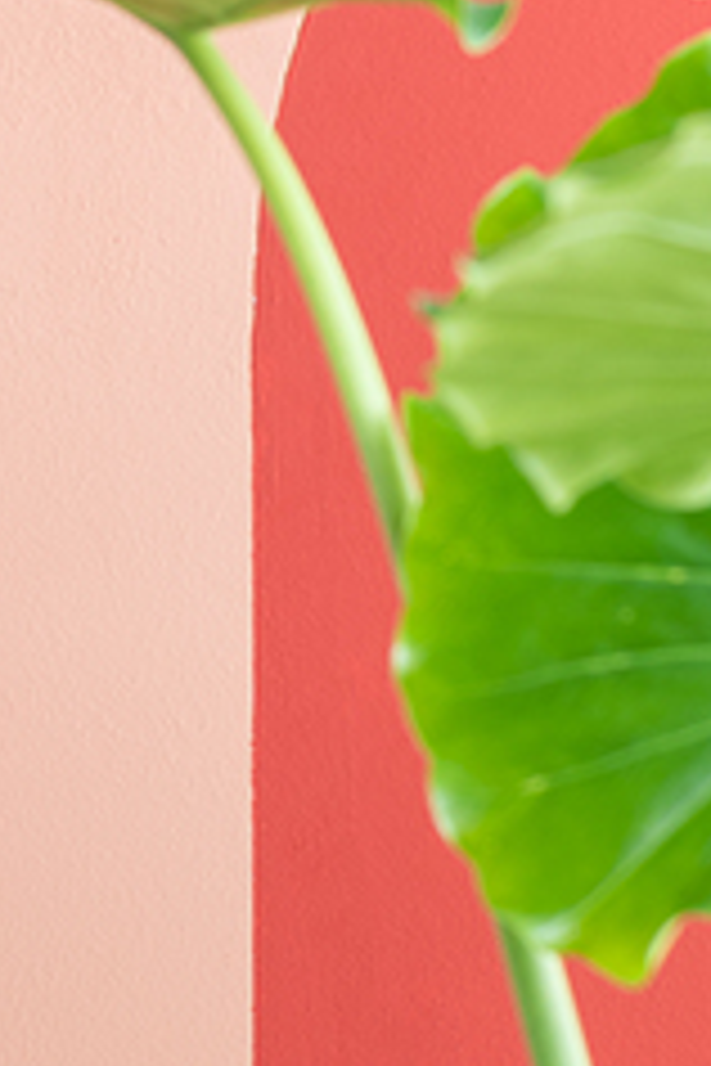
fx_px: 15730
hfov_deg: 2.6
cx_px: -520
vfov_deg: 3.9
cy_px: -299
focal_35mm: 531
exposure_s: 1/100
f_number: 5.6
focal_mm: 145
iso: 50
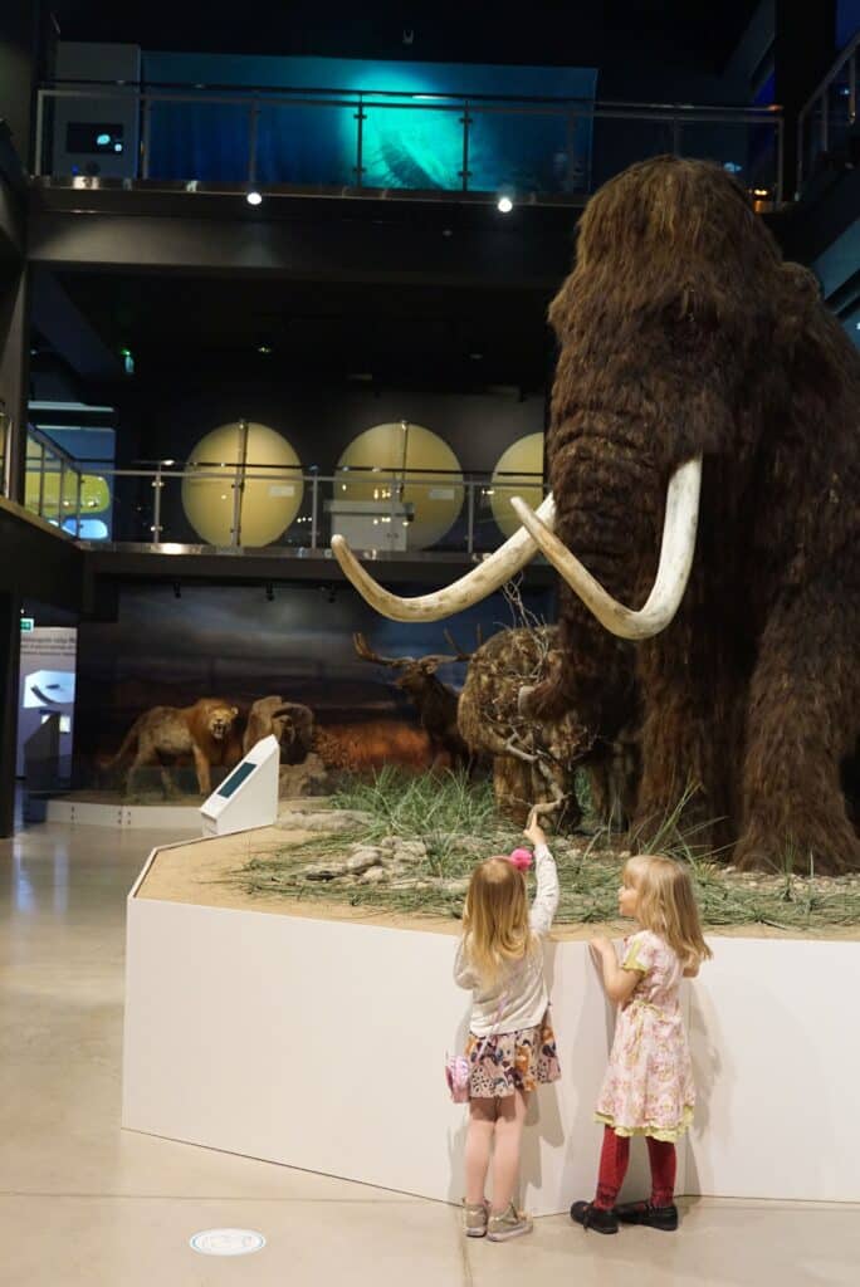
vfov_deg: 46.4
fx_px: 1503
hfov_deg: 31.9
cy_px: 644
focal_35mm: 42
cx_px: 430
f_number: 2.8
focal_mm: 28
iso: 3200
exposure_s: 1/160
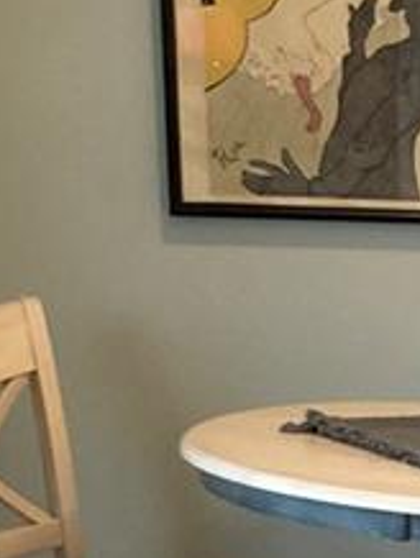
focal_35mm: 154
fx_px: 2486
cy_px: 817
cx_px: 886
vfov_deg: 12.2
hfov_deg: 9.0
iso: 100
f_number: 1.8
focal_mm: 3.99
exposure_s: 1/60
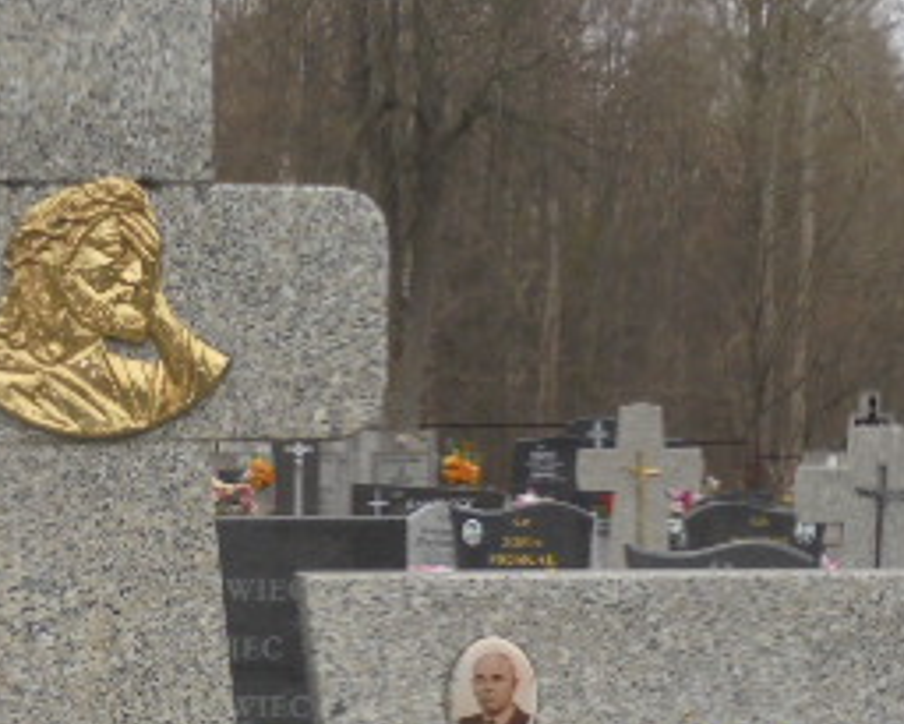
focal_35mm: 105
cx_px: 120
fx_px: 2810
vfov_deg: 14.5
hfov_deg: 18.0
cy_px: 664
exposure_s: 1/320
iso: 100
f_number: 4.5
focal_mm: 7.8
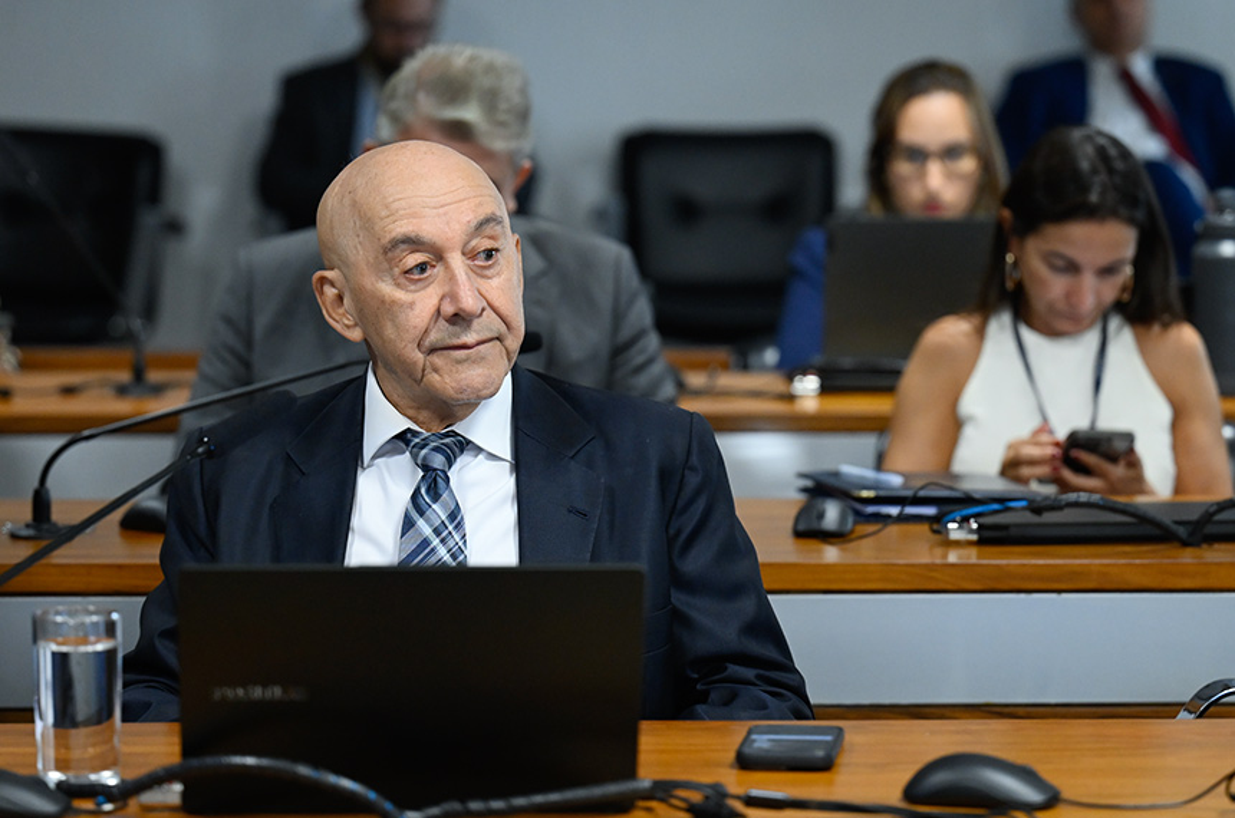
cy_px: 409
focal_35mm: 138
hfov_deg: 14.9
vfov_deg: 9.9
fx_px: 4725
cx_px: 618
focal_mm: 92
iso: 2000
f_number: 2.8
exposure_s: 1/160
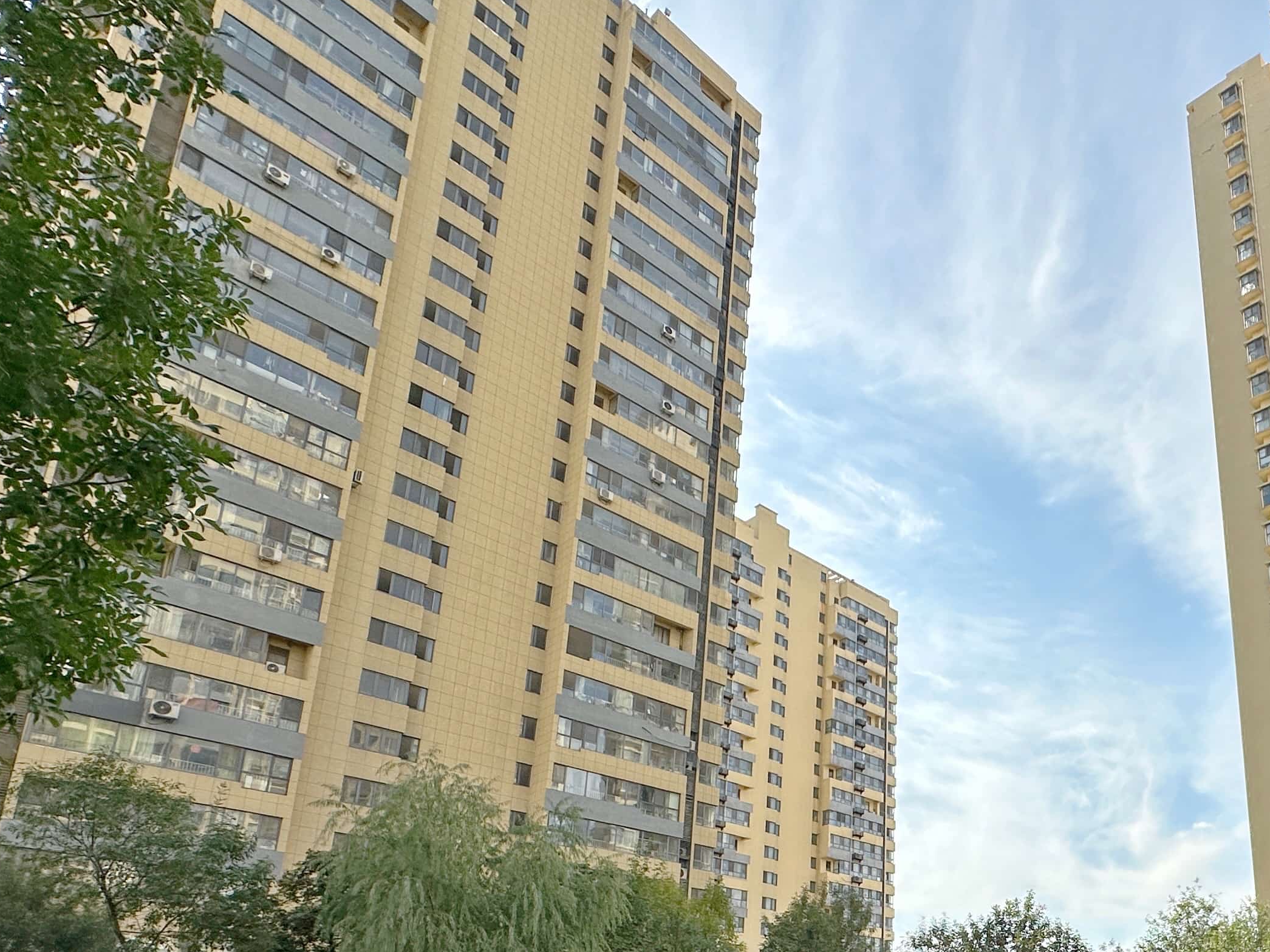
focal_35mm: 27
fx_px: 991
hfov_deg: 59.5
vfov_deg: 47.1
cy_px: 826
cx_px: 1040
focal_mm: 2.22
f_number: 2.2
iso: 50
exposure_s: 1/3125
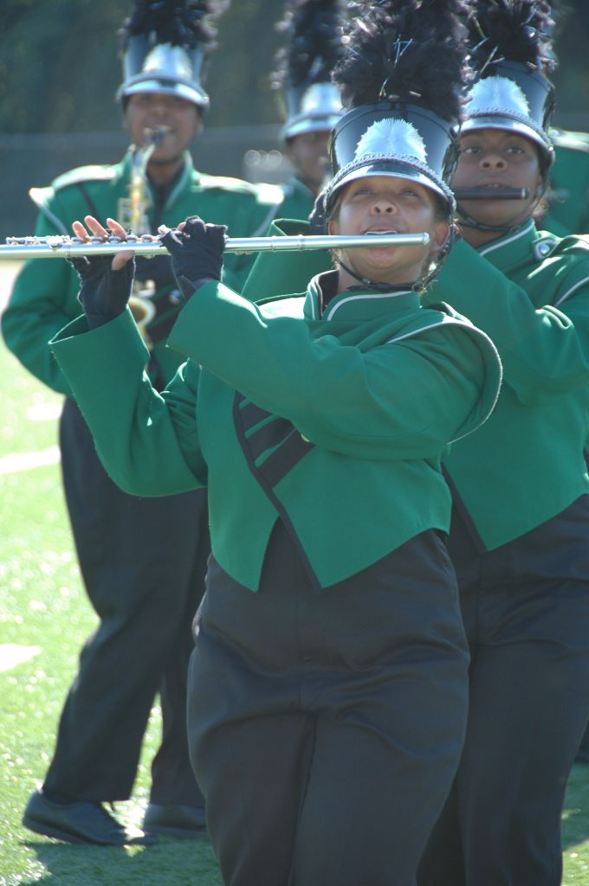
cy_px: 443
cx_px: 294
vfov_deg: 6.9
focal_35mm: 300
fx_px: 7382
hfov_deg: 4.6
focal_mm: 200
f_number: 5.6
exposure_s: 1/160
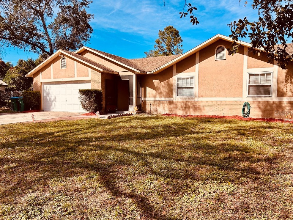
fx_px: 229
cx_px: 150
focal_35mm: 27
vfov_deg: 51.4
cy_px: 113
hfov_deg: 65.3
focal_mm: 5.7
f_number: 1.5
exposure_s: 1/2994
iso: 50
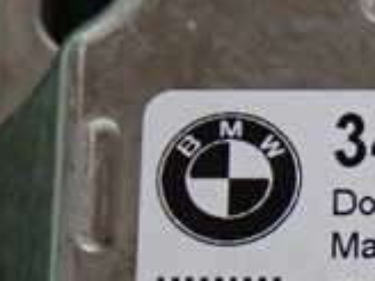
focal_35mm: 172
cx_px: 663
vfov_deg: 8.5
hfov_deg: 10.8
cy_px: 400
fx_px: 1863
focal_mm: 8.4
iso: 320
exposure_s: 1/50
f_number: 3.1
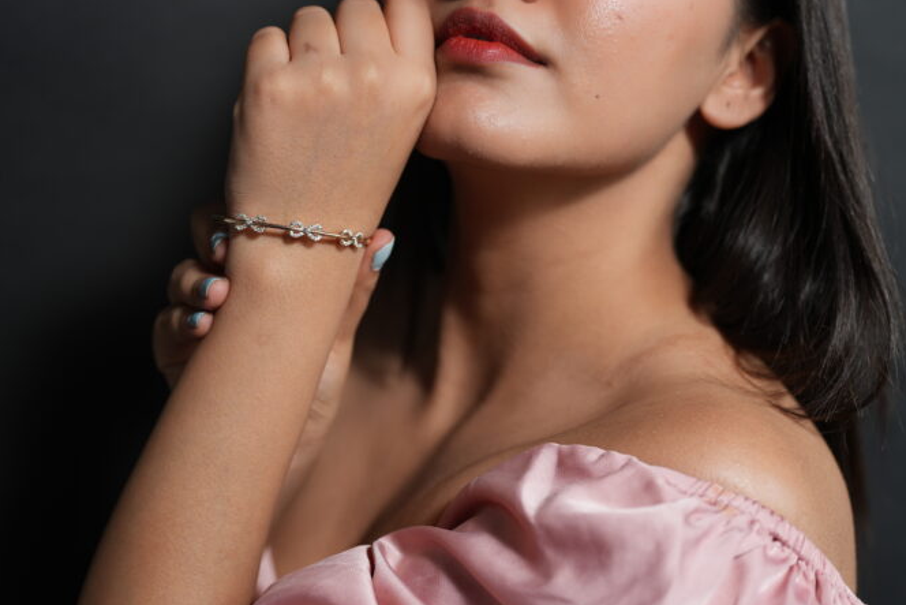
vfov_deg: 24.9
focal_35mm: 54
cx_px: 368
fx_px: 1359
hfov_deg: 36.7
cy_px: 189
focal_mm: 35
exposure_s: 1/50
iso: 100
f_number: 2.2
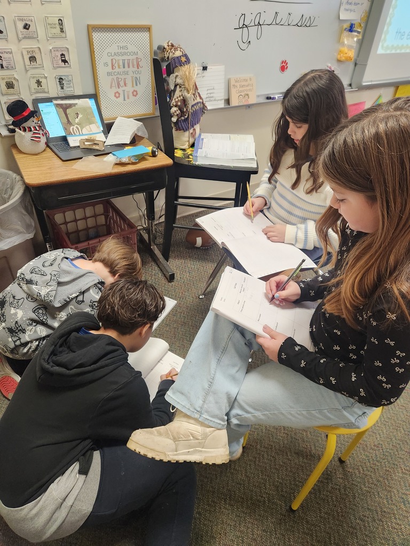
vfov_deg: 73.9
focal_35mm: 23
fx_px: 363
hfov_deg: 58.9
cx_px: 205
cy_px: 273
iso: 800
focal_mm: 5.4
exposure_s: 1/120
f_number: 1.8
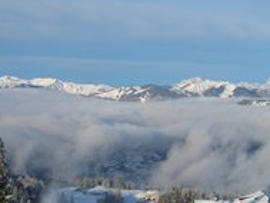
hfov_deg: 26.3
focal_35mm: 74
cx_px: 139
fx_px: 578
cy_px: 86
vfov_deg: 19.9
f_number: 4.3
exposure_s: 1/800
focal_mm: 5.8
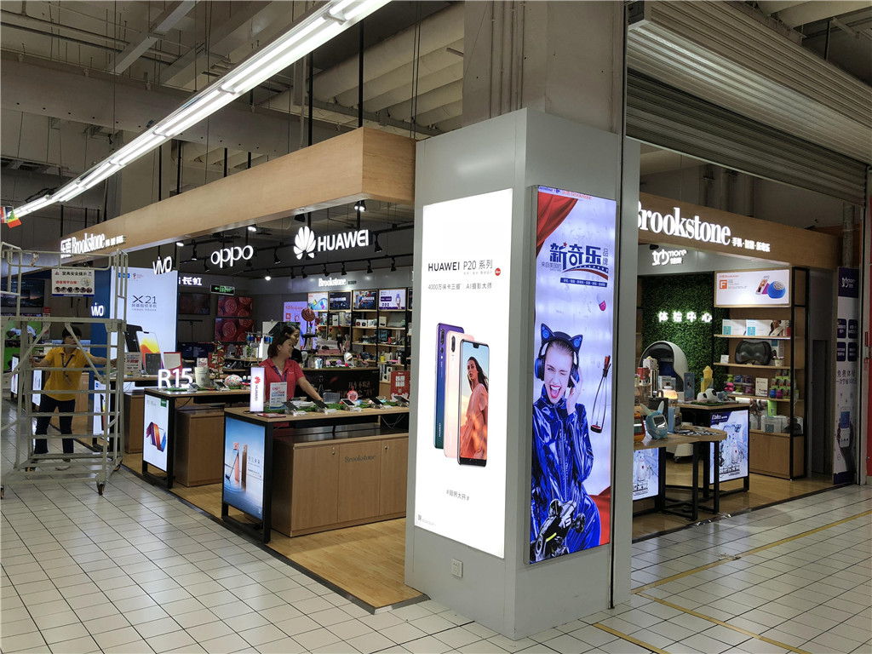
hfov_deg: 63.4
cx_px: 436
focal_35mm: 28
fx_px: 705
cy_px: 327
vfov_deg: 49.7
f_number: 1.8
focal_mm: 4
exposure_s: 1/115
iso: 20
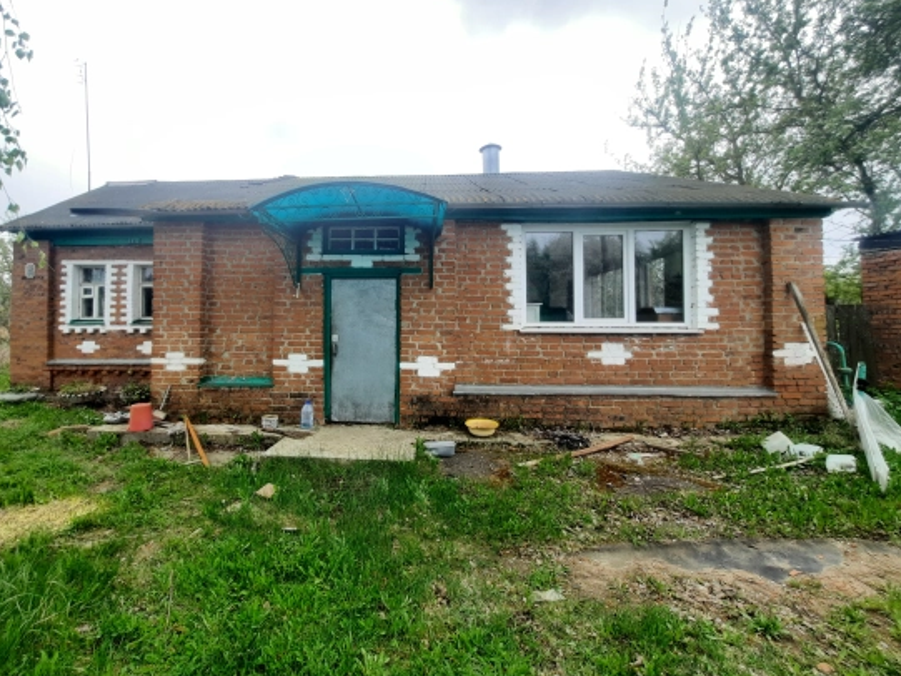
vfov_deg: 81.7
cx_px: 393
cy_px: 315
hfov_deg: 97.6
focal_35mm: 15
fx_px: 391
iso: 40
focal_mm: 1.74
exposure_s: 1/109
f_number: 2.2
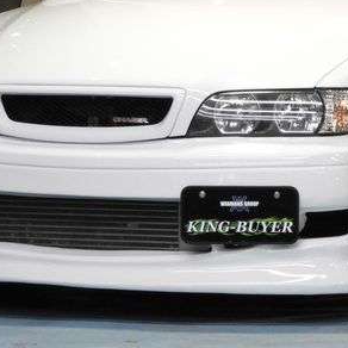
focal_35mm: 303
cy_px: 76
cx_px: 313
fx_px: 3446
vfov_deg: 5.8
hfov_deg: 5.8
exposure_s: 1/40
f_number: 5
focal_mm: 22.4
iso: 400
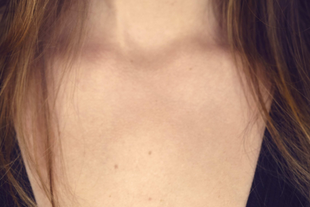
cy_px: -60
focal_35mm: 237
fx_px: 2041
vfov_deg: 5.8
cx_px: 141
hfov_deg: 8.7
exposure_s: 1/320
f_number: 3.5
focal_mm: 105
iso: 400
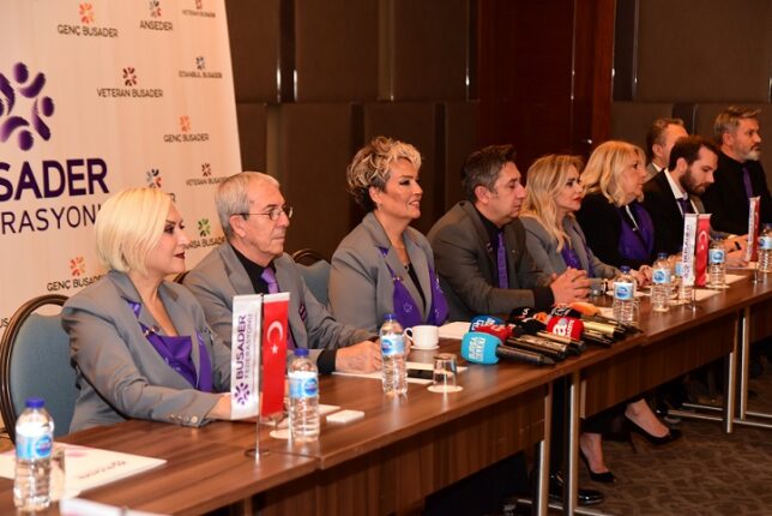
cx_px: 386
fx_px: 1416
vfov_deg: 20.6
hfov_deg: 30.5
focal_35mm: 66
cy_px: 258
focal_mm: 66
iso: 2500
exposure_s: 1/100
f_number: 3.2
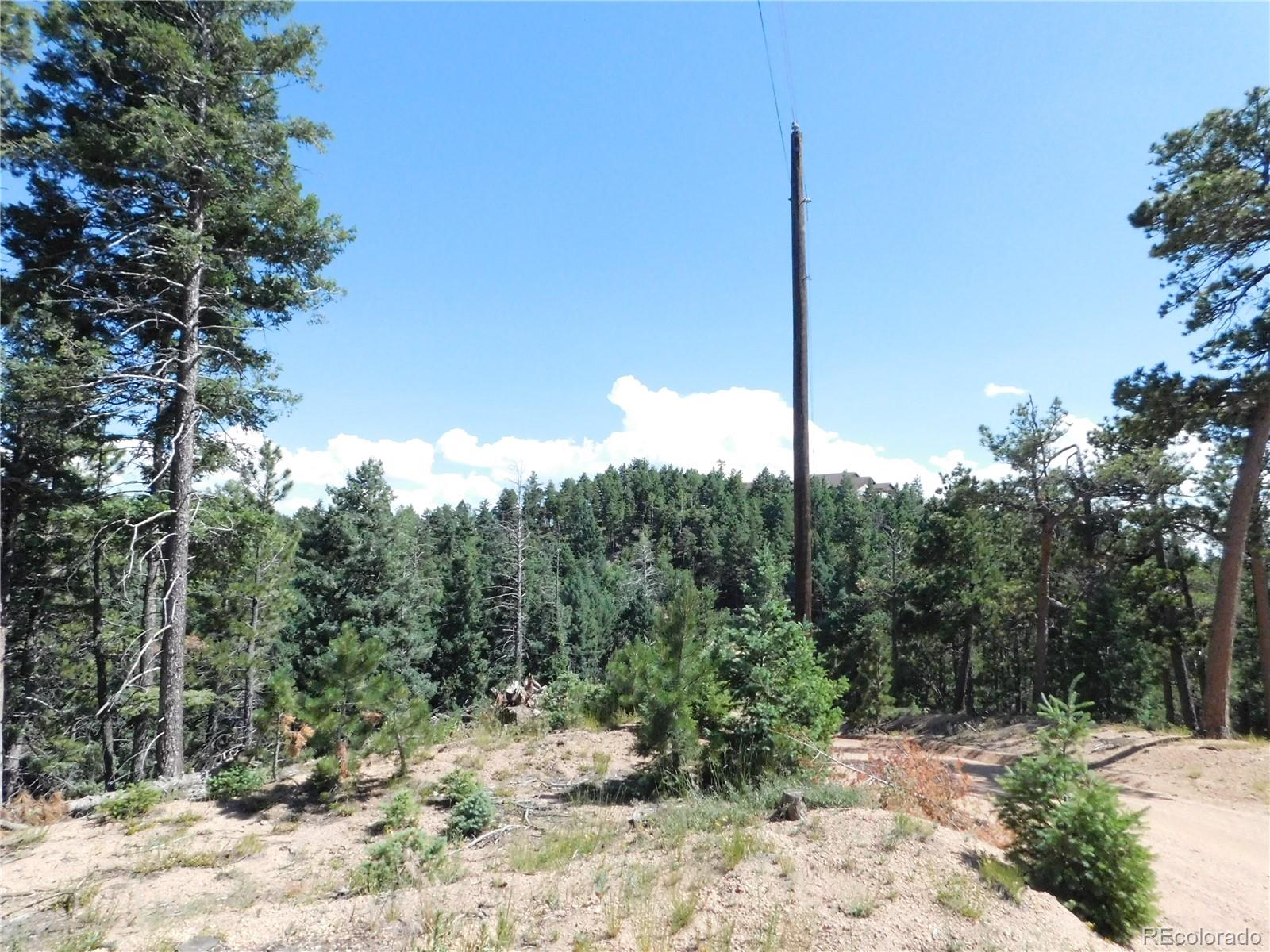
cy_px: 476
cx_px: 635
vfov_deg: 58.9
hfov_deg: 73.9
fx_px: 844
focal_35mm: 23
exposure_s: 1/1500
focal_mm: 4
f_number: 6
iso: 800
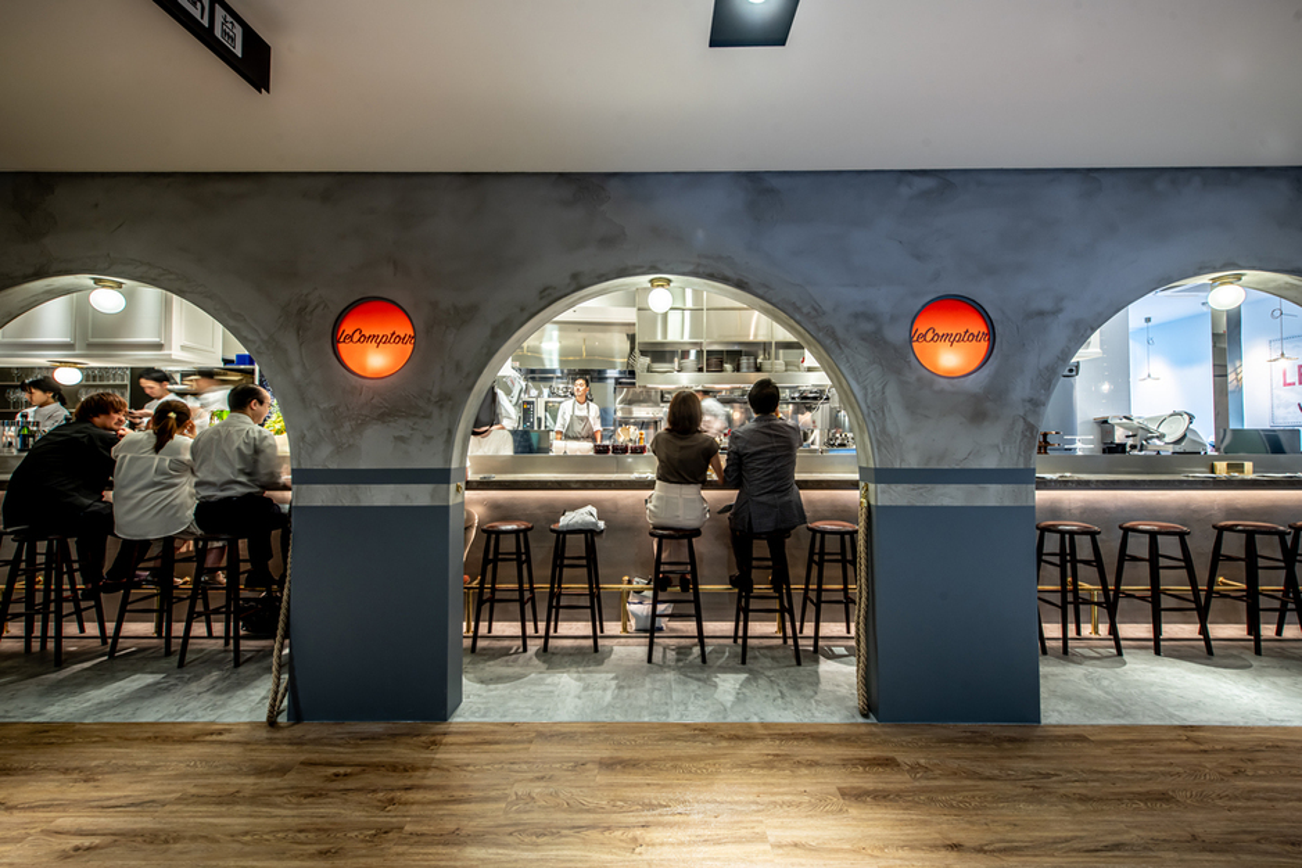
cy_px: 434
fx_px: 506
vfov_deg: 81.2
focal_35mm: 14
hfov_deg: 104.3
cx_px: 651
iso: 100
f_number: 10
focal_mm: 14
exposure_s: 1/3
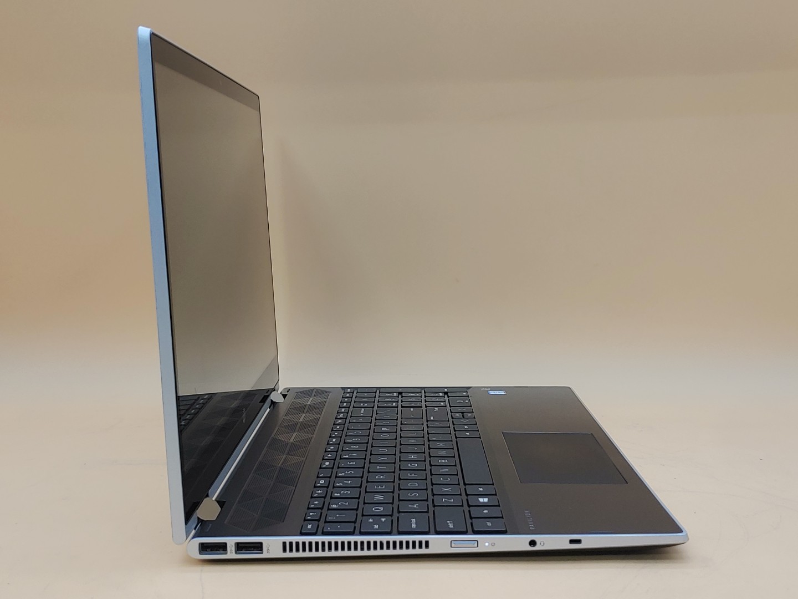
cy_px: 300
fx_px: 945
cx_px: 399
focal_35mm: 41
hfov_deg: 45.8
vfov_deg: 35.1
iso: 50
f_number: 1.8
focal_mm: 4.36
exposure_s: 1/83
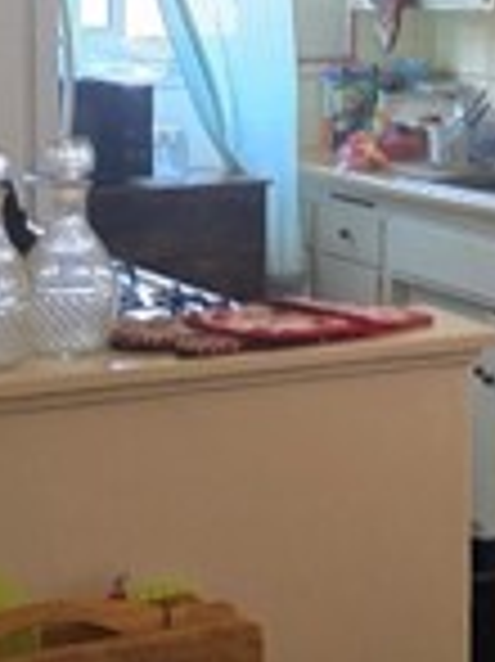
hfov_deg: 14.8
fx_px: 1909
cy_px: 203
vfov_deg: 19.6
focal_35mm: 100
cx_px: 320
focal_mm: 6.3
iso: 400
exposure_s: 1/120
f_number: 1.7
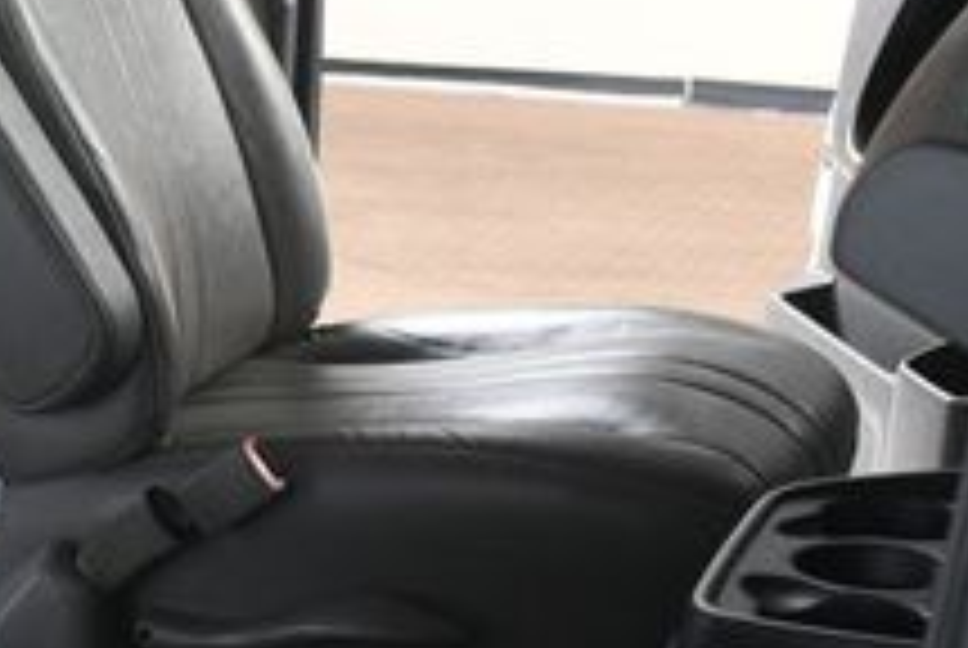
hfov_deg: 18.1
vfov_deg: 12.8
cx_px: -207
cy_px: 315
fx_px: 2881
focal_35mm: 107
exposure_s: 1/160
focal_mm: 18
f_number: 4
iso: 100
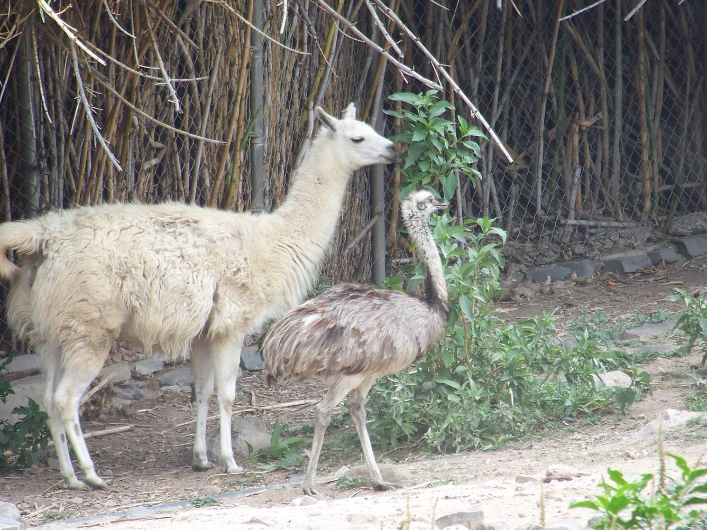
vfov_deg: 2.9
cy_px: 261
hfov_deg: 3.8
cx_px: 383
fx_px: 10560
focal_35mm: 517
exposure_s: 1/100
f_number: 4.8
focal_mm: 70.2
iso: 64
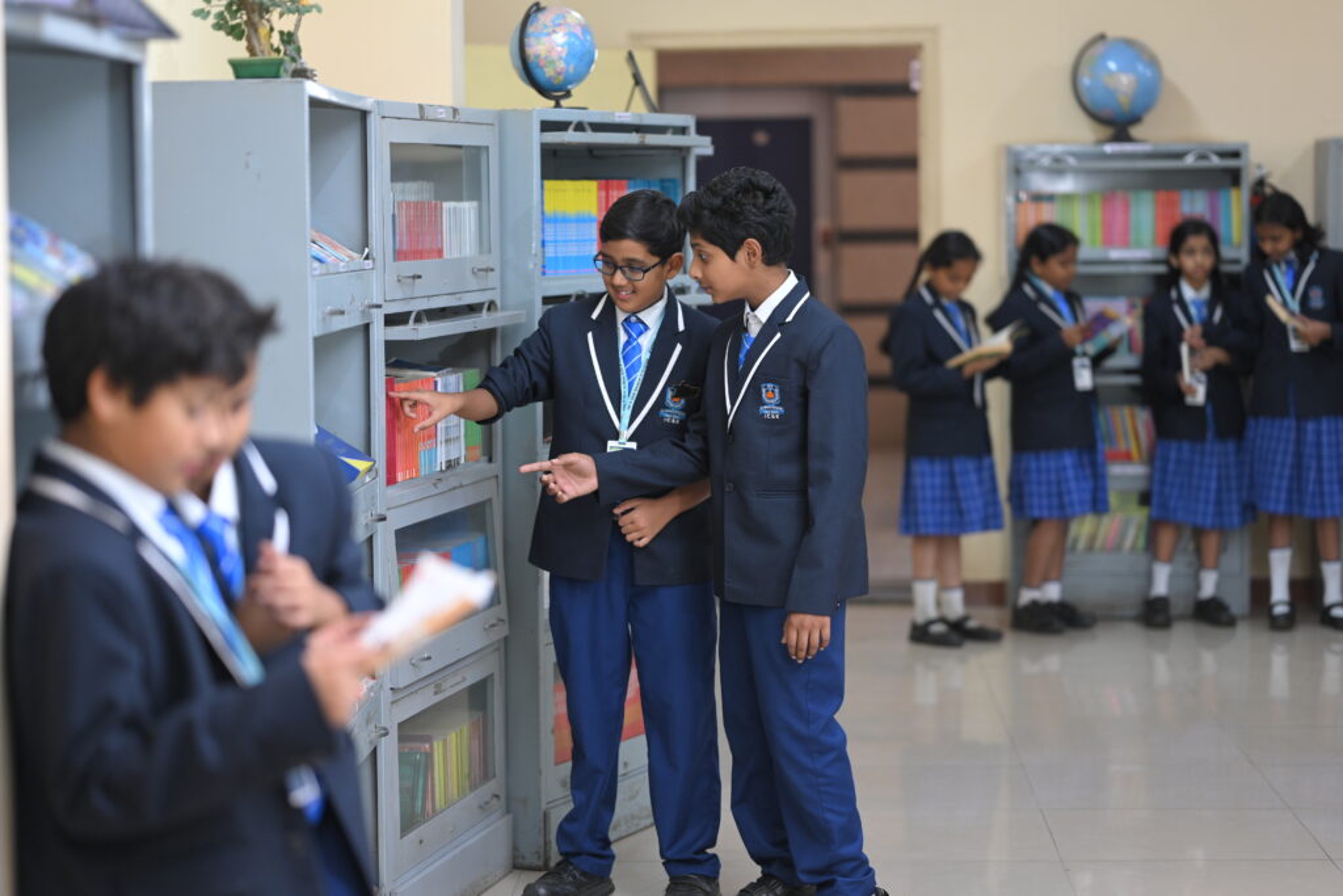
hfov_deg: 23.9
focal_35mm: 85
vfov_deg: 16.1
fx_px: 3171
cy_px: 448
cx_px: 672
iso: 640
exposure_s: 1/125
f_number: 1.8
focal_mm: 85
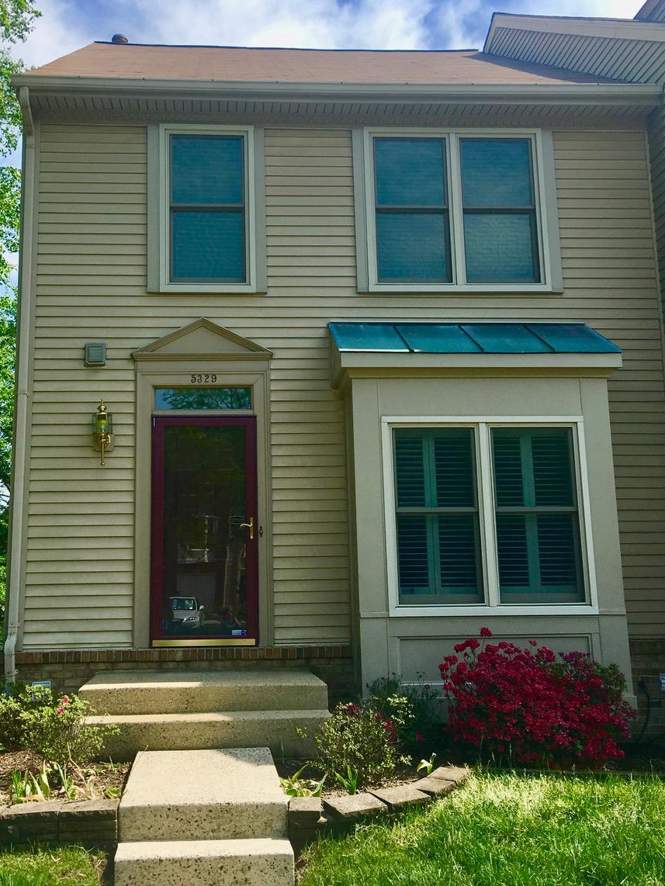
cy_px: 425
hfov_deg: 36.7
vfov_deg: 47.8
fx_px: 999
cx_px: 278
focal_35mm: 39
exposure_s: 1/1131
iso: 25
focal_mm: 4.15
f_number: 2.2
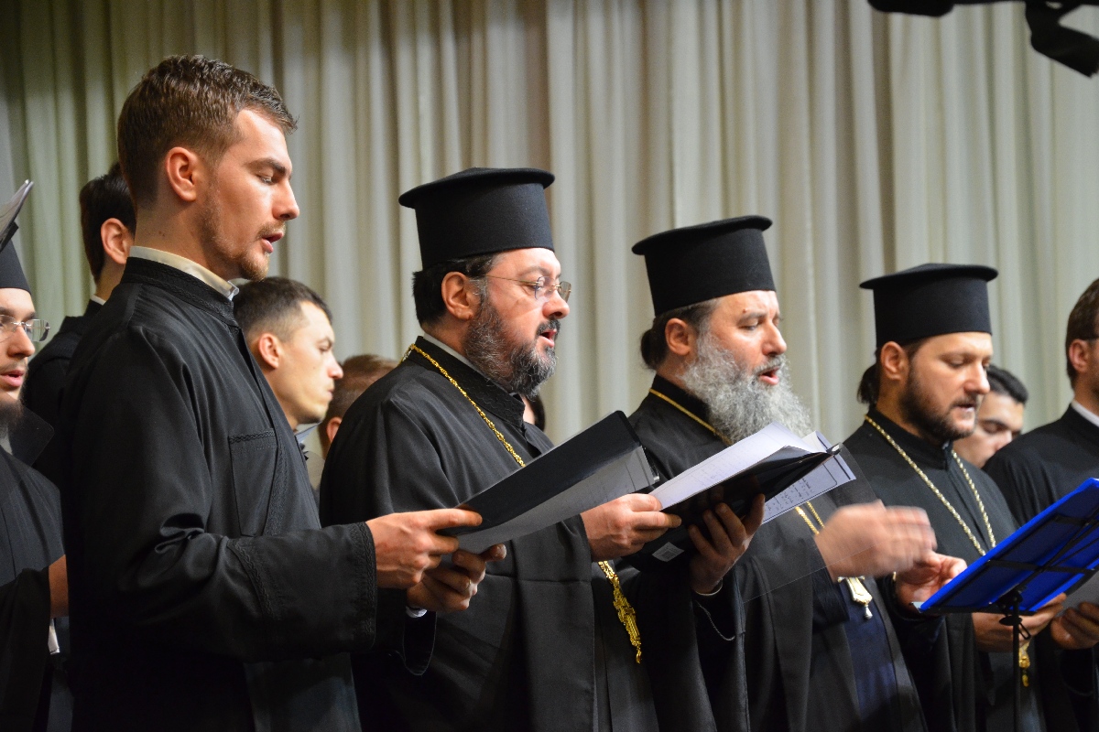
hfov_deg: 15.2
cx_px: 550
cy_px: 366
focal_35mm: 135
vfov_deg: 10.2
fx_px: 4121
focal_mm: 90
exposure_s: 1/30
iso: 1600
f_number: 5.6
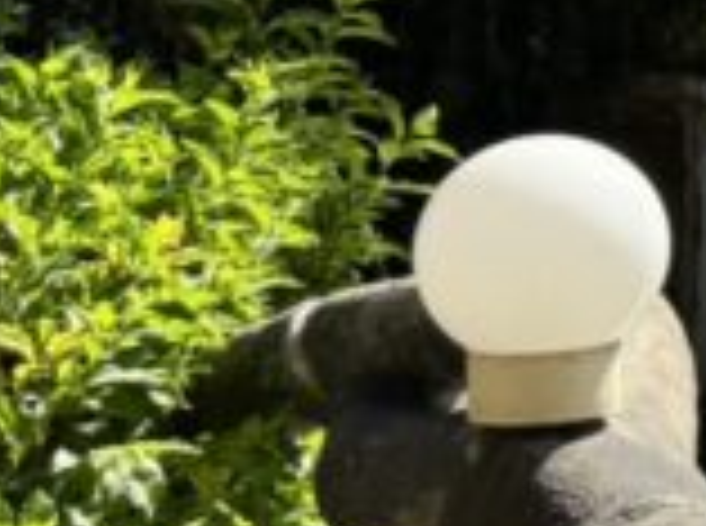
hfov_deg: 9.6
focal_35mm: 157
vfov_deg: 9.3
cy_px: -130
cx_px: 2140
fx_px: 3195
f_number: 1.78
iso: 80
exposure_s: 1/3247
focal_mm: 6.76
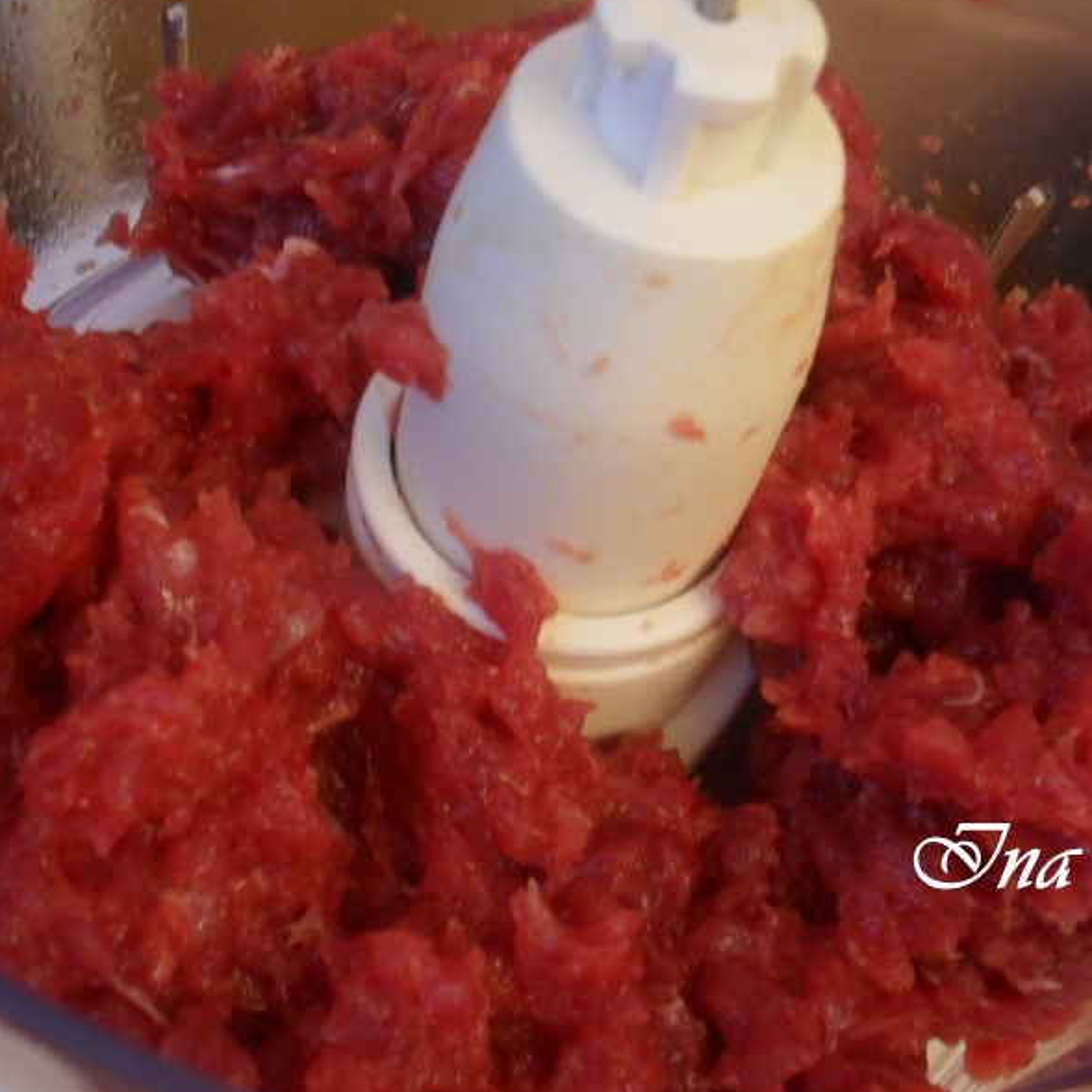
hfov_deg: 40.0
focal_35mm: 42
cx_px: 551
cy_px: 536
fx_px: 1499
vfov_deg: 40.0
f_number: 3.2
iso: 200
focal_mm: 6.3
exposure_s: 1/15
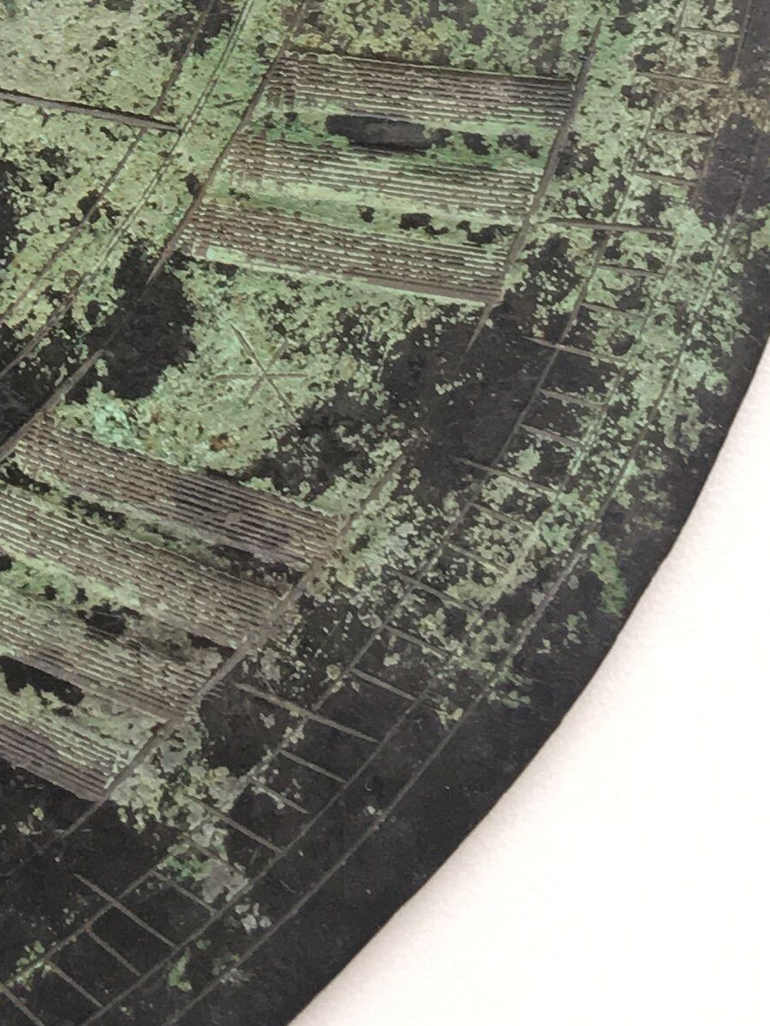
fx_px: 2965
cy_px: -374
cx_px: -320
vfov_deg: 18.1
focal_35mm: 100
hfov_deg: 14.0
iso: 40
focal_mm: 4.15
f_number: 2.2
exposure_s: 1/100
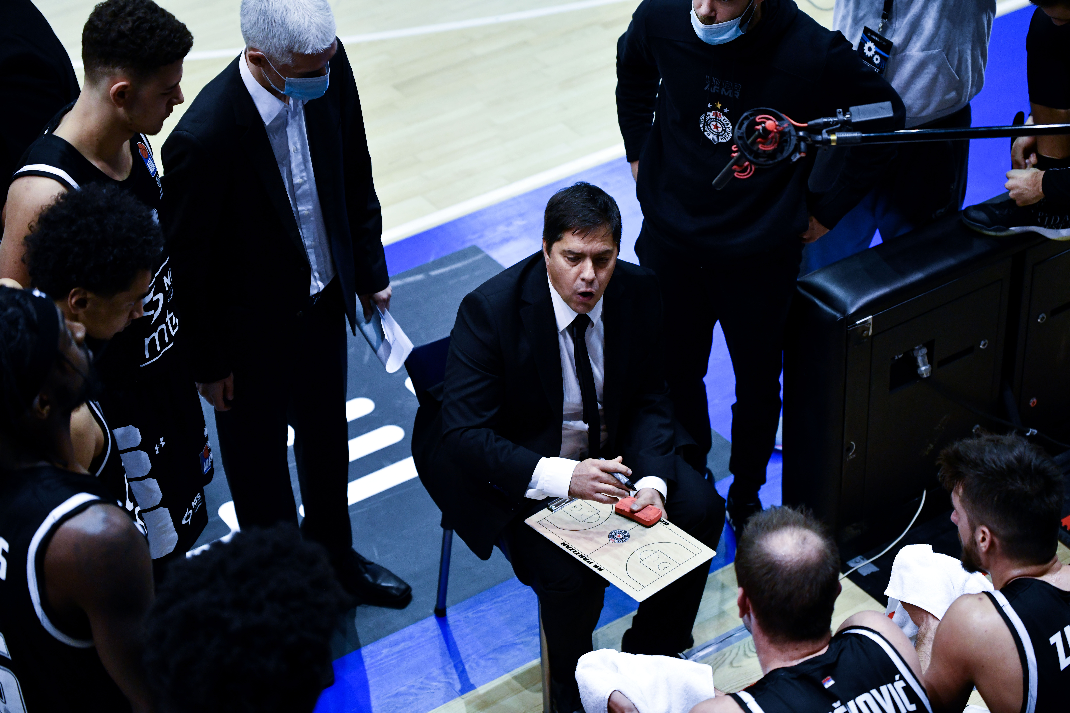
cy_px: 356
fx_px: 2080
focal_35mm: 70
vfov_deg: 19.5
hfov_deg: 28.8
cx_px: 535
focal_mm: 70
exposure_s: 1/1000
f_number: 2.8
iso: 3200
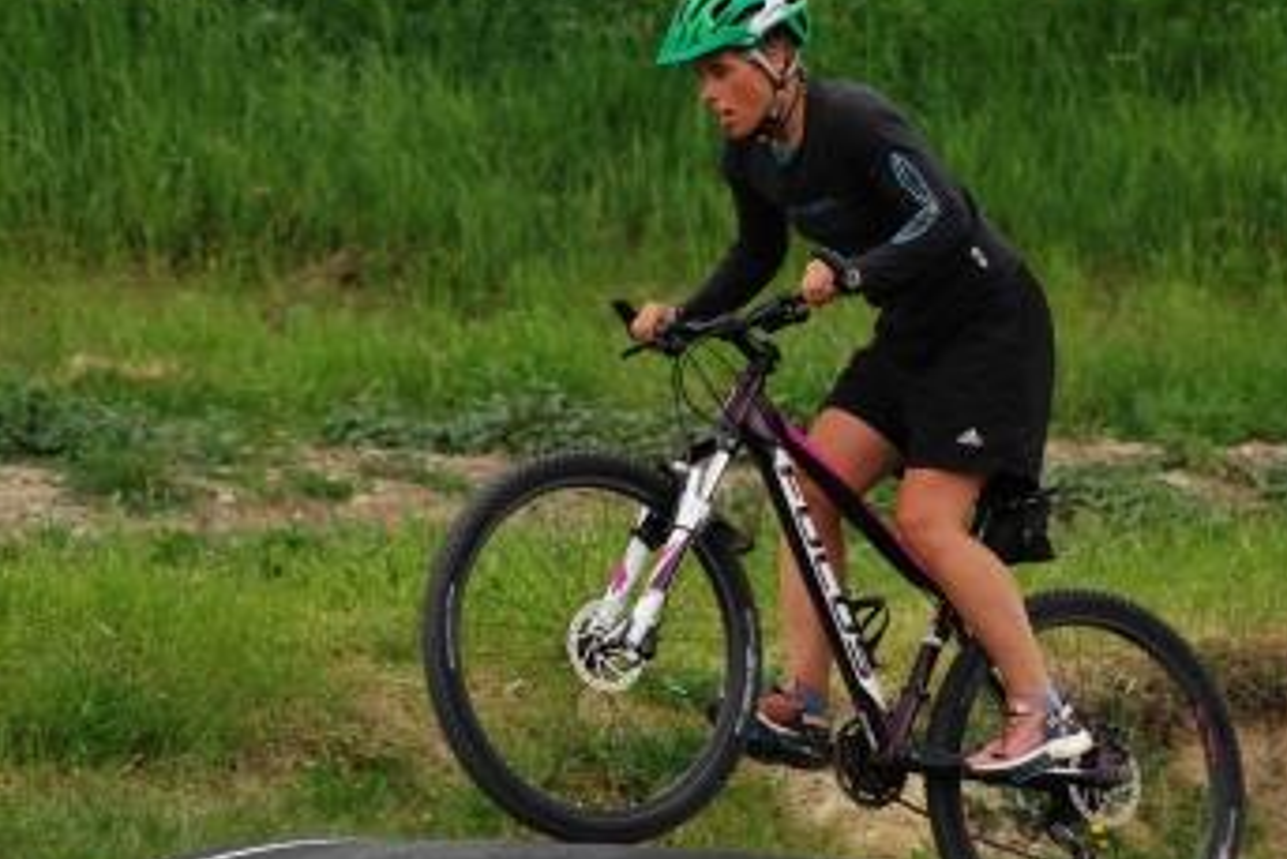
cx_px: 627
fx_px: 12624
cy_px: 510
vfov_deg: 3.9
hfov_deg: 5.8
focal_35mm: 353
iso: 500
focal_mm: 180
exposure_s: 1/500
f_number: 5.3
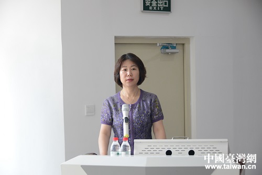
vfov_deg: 16.1
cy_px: 88
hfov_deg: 23.9
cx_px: 131
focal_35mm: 85
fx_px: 618
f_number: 5
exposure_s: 1/320
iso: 3200
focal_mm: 85
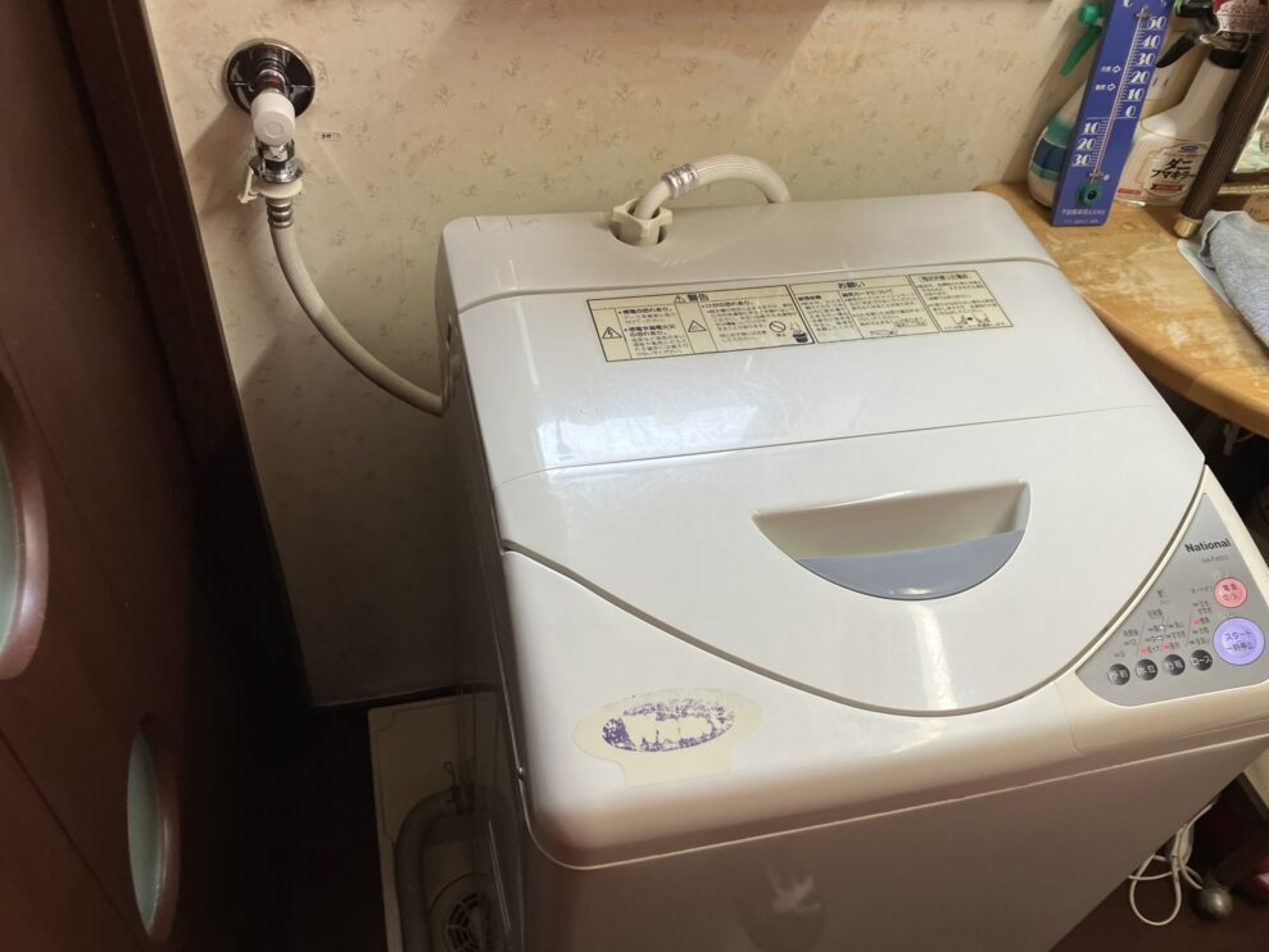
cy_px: 480
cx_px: 656
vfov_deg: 48.2
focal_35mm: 29
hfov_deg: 61.6
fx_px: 1063
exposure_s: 1/60
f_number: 1.8
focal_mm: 3.99
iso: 50
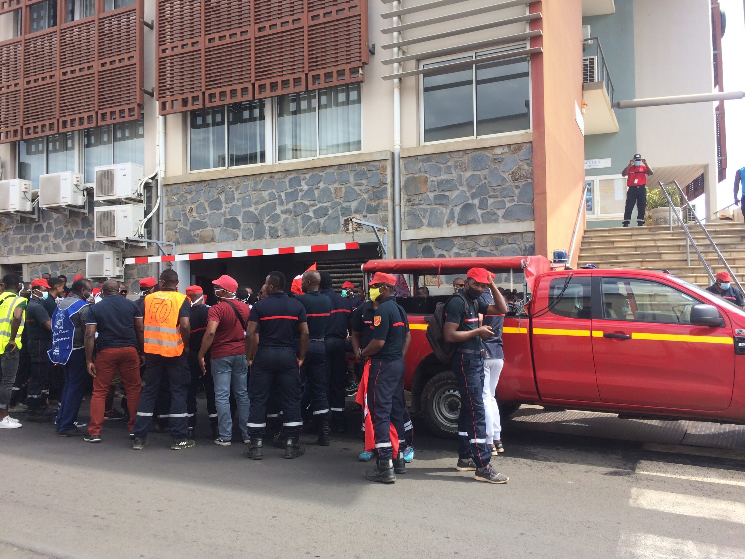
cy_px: 280
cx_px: 372
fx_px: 624
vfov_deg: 48.2
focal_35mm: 29
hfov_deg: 61.7
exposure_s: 1/554
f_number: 2.2
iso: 32
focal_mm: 4.15
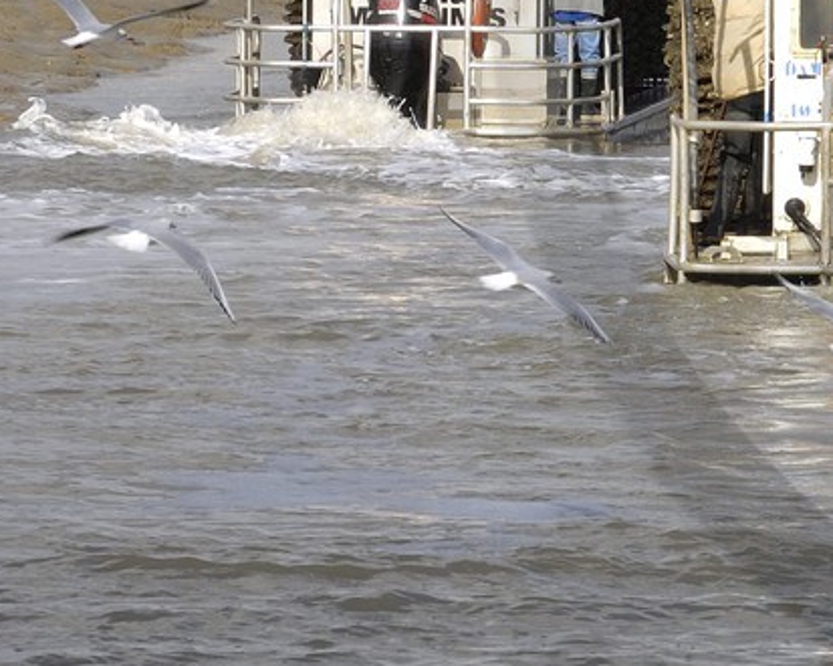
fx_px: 9413
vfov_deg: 4.0
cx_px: 1309
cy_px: -46
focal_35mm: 382
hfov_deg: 5.0
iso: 100
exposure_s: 1/160
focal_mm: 70
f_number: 11
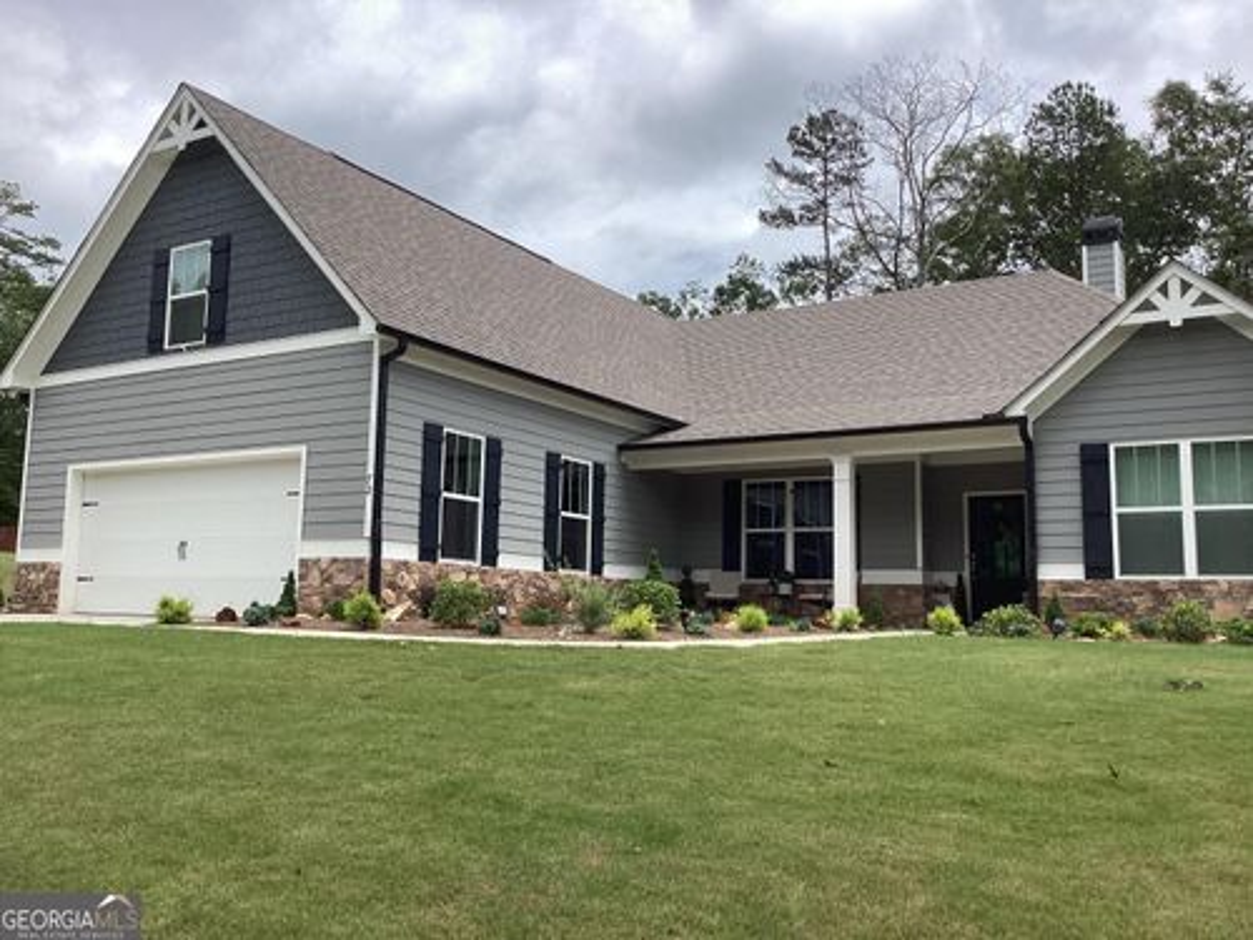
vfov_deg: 45.4
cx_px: 626
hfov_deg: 58.4
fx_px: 1122
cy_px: 470
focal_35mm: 31
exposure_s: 1/1294
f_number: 2.4
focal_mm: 3.3
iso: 25
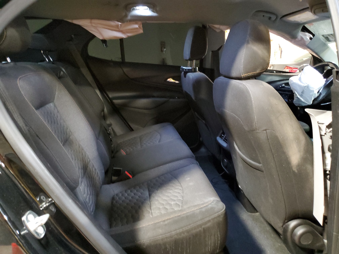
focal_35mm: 26
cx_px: 170
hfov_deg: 67.3
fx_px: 255
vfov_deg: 53.1
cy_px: 127
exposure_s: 1/15
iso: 543
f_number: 1.5
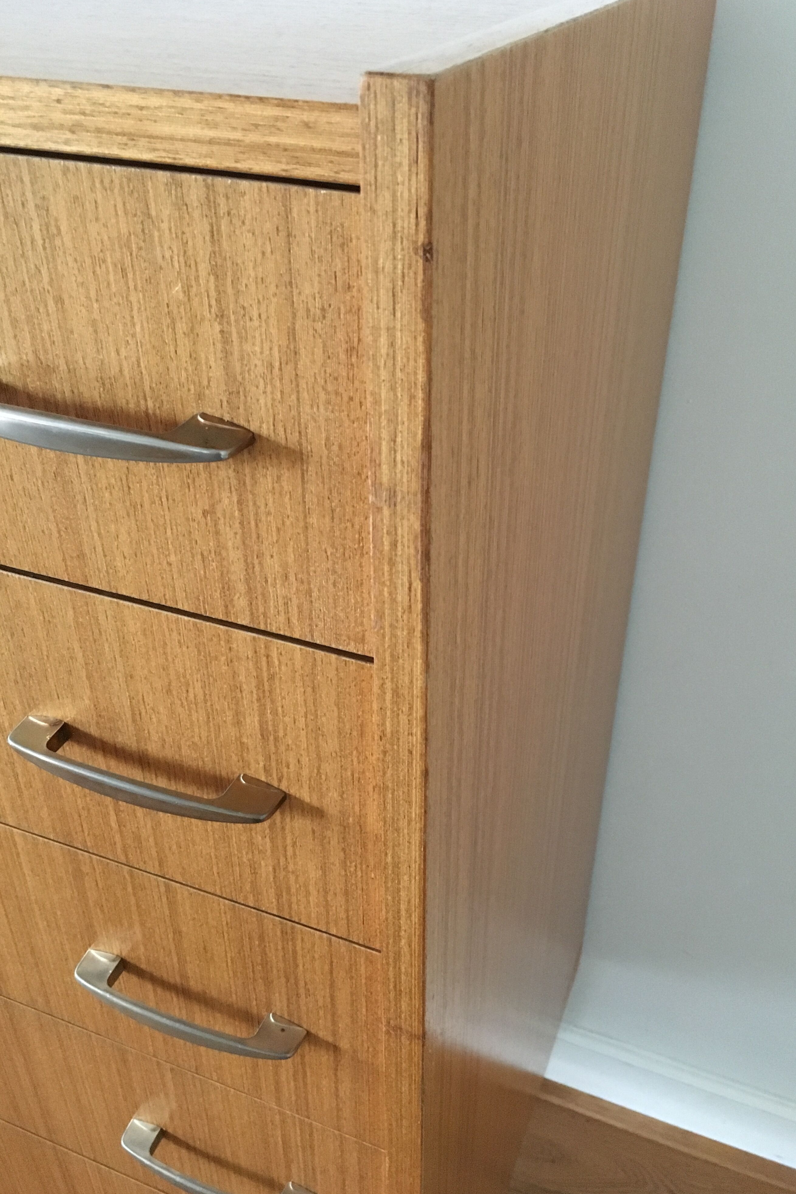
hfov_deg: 42.3
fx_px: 1028
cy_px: 603
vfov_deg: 60.3
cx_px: 411
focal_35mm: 31
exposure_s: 1/17
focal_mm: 4.15
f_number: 2.2
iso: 250
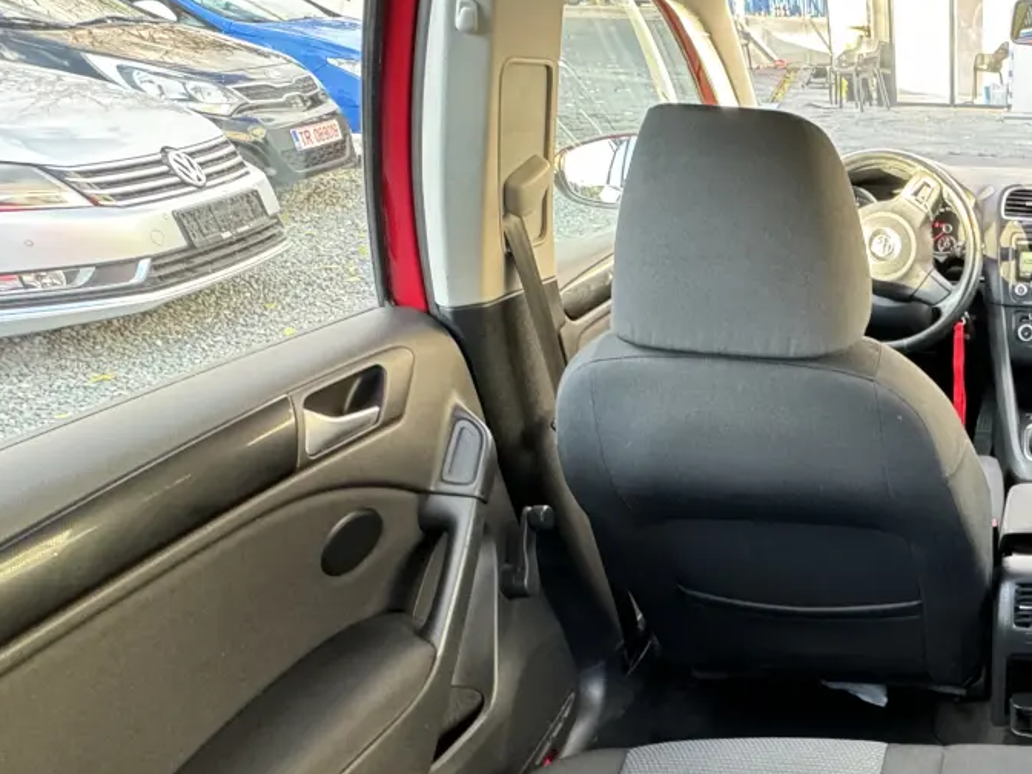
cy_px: 590
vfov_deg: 45.0
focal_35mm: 30
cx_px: 1014
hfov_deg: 49.8
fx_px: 894
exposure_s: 1/60
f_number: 2.2
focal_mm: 2.22
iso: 500
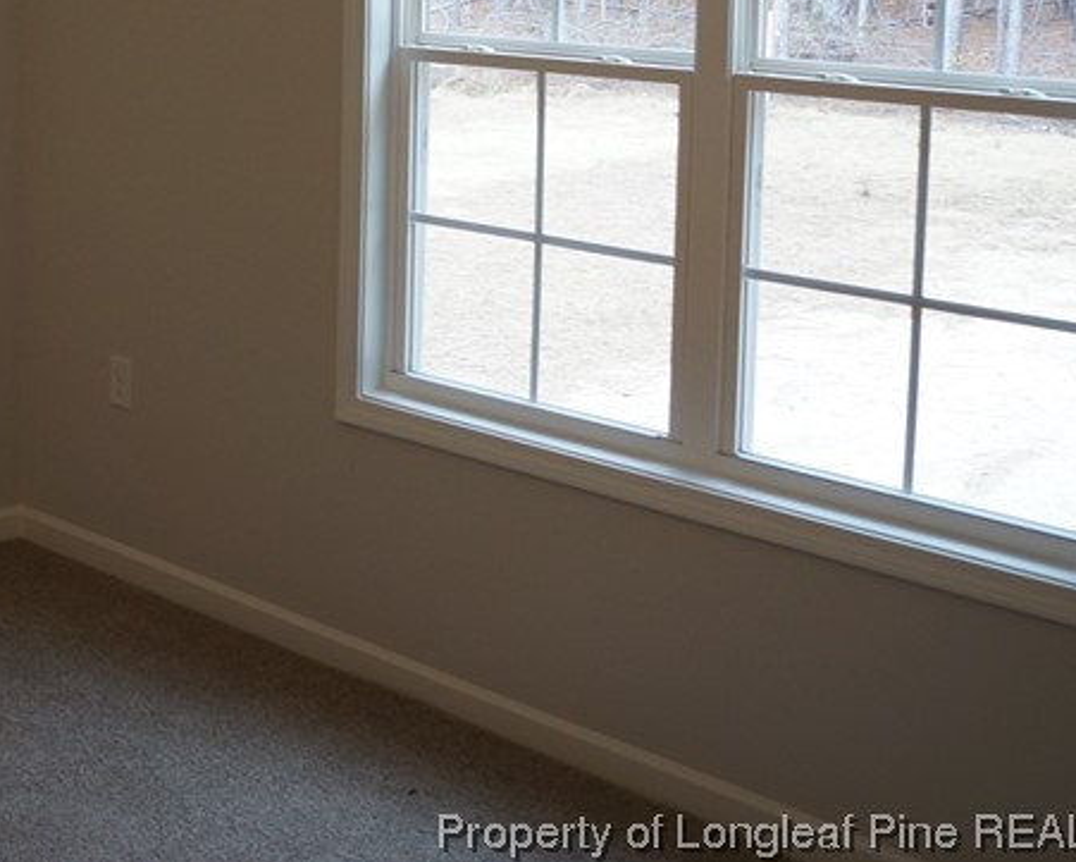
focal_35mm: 61
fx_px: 1943
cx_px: 88
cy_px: 5
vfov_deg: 23.9
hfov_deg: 29.5
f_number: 4
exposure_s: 1/60
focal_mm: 18
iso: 320
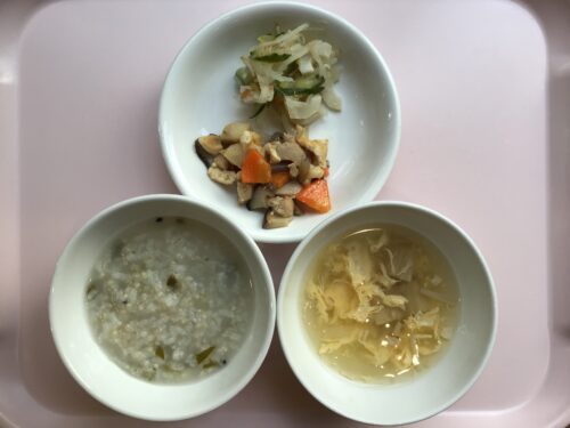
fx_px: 510
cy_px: 214
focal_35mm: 31
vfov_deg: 45.4
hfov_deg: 58.4
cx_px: 285
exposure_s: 1/60
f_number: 2.4
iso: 25
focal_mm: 3.3
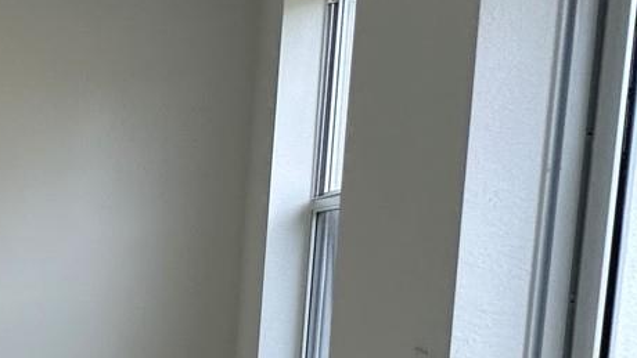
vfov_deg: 22.2
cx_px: -397
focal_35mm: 53
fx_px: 895
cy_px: 314
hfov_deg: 25.2
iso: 50
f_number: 2.2
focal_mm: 2.22
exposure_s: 1/120
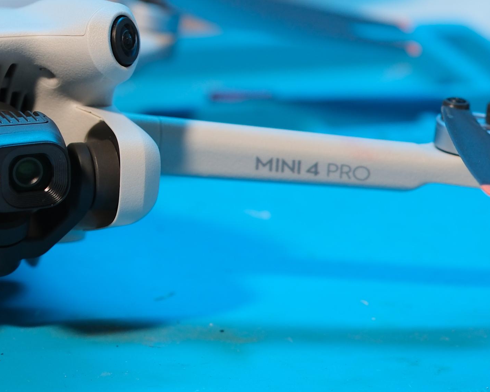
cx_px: -45
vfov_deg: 4.8
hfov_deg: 5.9
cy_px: 38
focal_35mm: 324
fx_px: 4698
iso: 640
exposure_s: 1/100
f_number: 3.6
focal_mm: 85
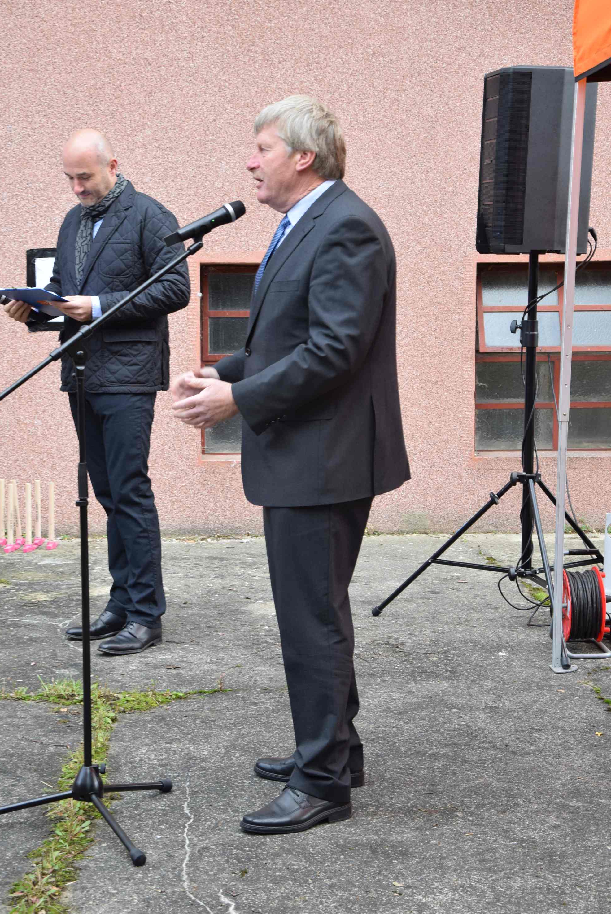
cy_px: 457
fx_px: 1855
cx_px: 307
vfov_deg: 27.7
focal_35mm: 73
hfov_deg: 18.7
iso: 400
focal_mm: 48
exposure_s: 1/100
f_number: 8
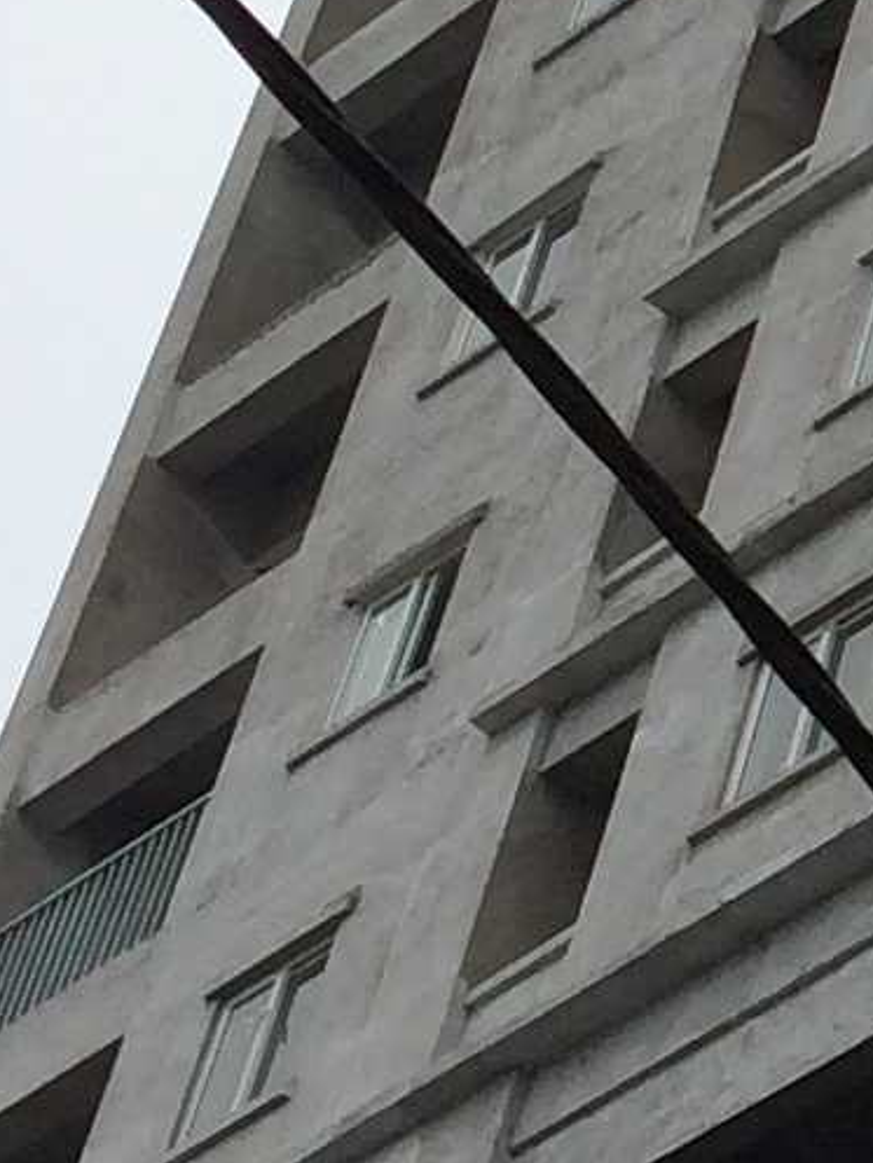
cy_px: 154
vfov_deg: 10.0
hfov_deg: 6.9
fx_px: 6621
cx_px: 2518
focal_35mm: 197
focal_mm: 4.12
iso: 32
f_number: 2.2
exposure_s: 1/1414
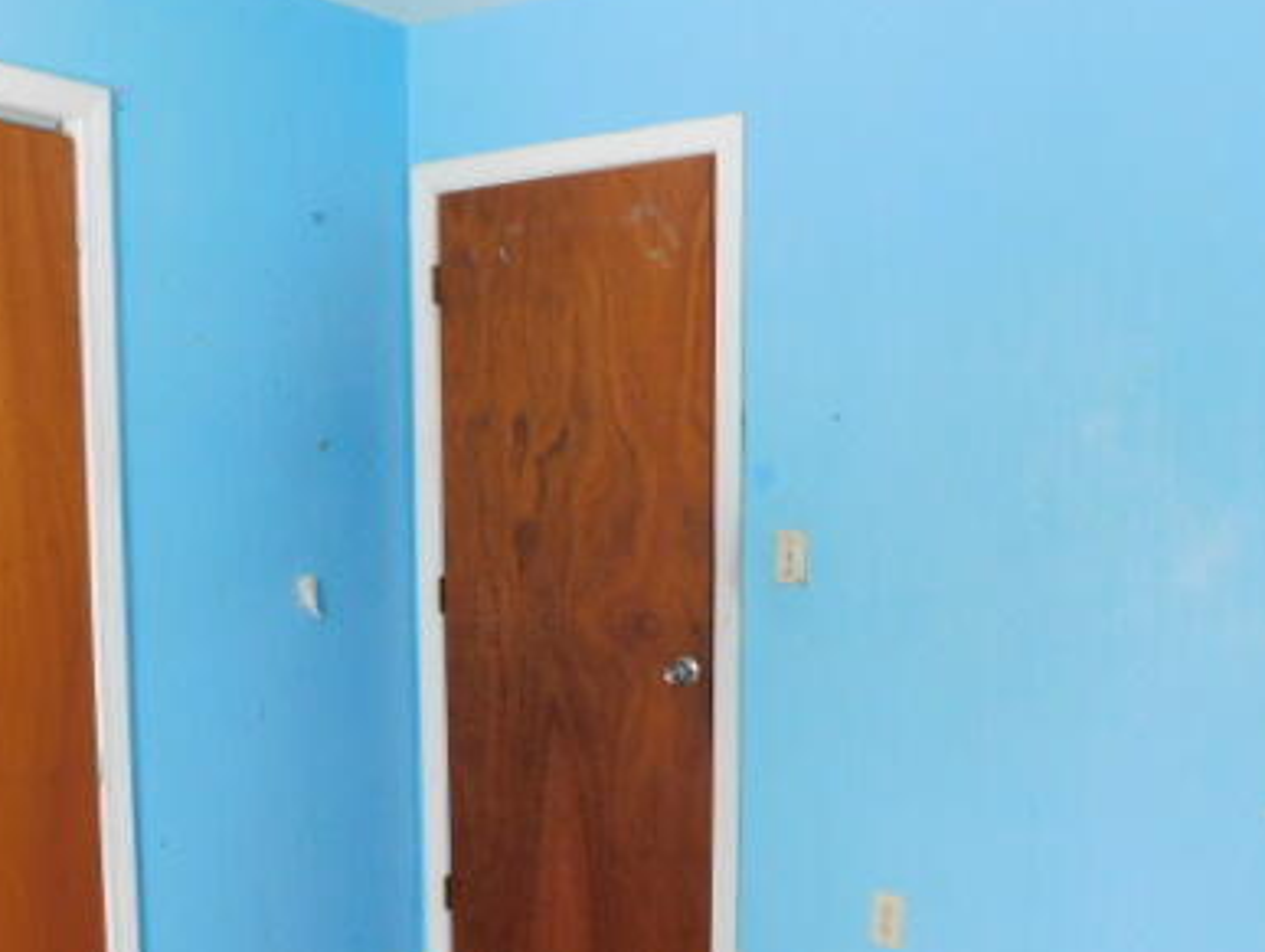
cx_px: 526
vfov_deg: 37.5
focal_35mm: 38
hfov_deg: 48.7
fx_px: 1390
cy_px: 608
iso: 400
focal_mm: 4
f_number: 3
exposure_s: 1/30
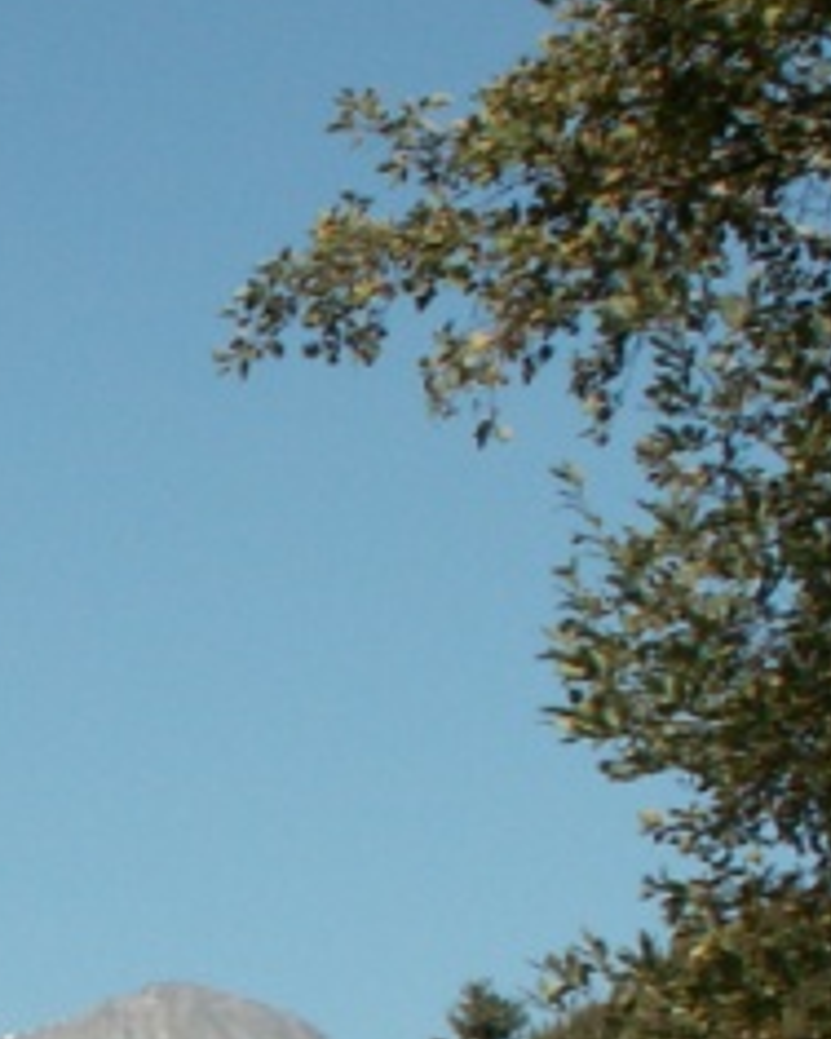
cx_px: -919
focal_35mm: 170
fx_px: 5226
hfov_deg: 8.5
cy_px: 1216
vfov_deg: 11.2
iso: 50
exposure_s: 1/200
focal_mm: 6.58
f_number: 6.3
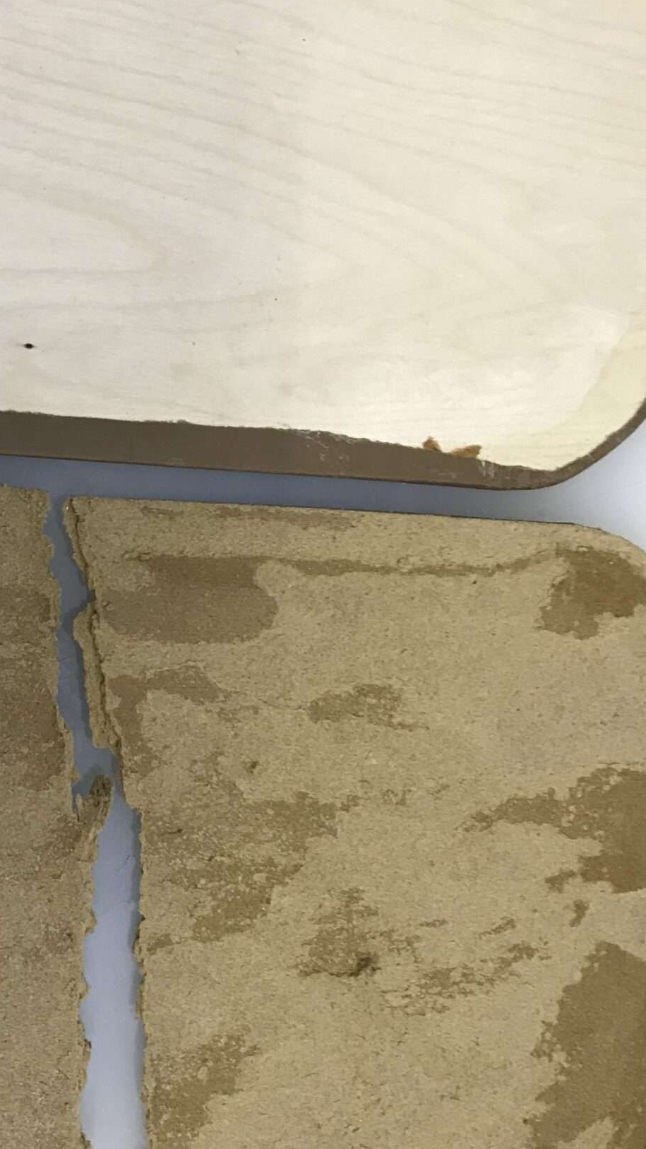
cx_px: 126
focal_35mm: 48
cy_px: 538
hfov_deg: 24.5
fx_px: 1462
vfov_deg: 42.9
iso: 40
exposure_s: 1/17
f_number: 1.8
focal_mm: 3.99
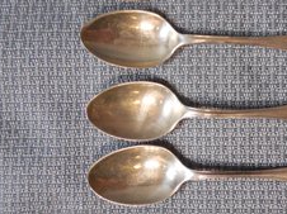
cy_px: 75
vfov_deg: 37.3
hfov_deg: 47.3
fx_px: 315
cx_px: 214
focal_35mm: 38
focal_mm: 4.5
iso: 800
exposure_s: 1/100
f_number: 3.3
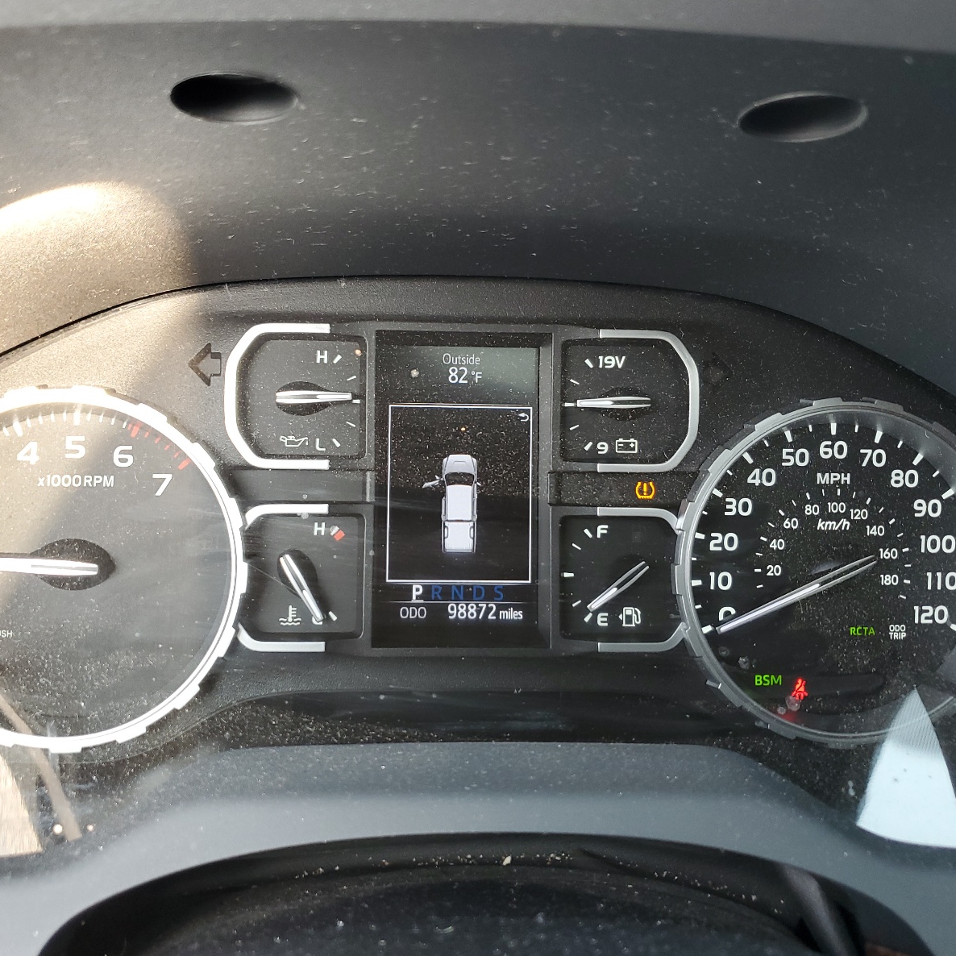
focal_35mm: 31
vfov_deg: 52.5
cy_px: 476
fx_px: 969
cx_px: 430
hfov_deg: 52.4
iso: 74
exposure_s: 1/60.2
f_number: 1.5
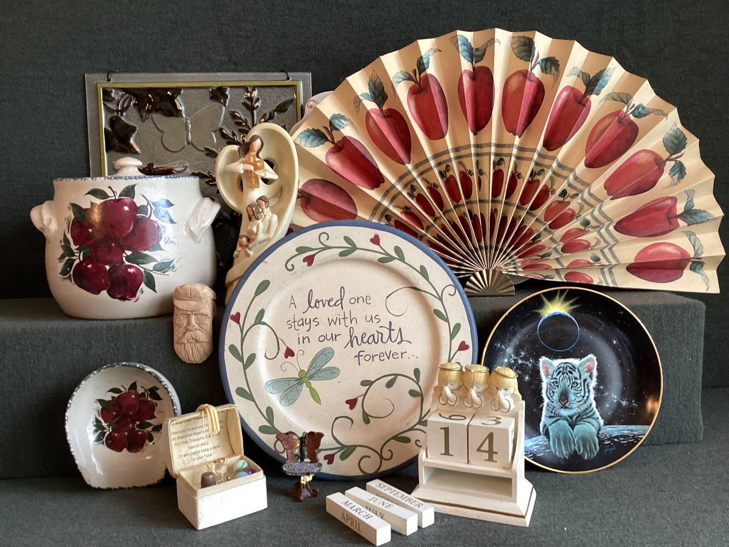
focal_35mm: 31
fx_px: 653
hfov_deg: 58.3
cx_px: 364
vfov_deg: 45.4
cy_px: 274
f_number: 2.4
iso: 160
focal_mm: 3.3
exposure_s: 1/50
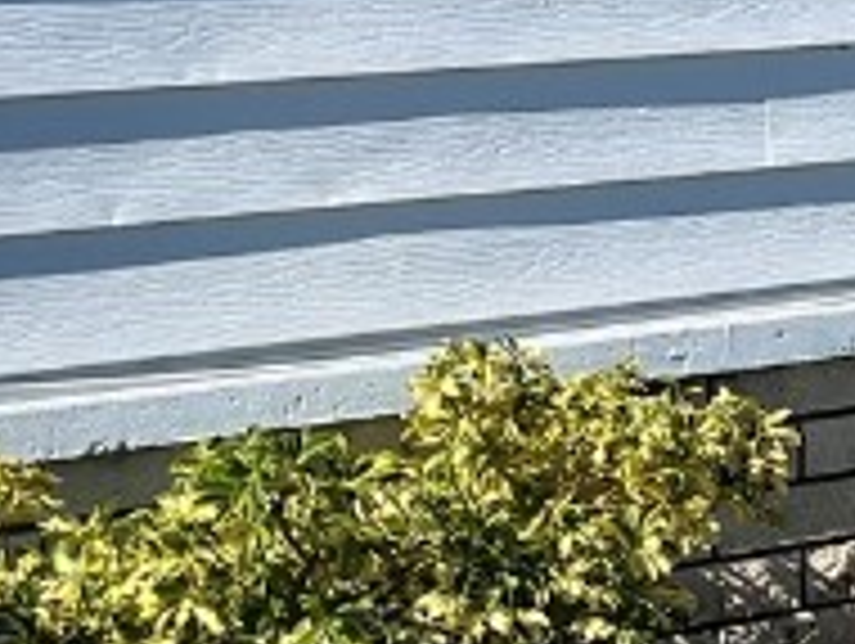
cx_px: 1611
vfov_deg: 10.3
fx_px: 3462
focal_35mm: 140
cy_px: -266
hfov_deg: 12.6
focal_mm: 5.1
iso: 50
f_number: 1.6
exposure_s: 1/3215
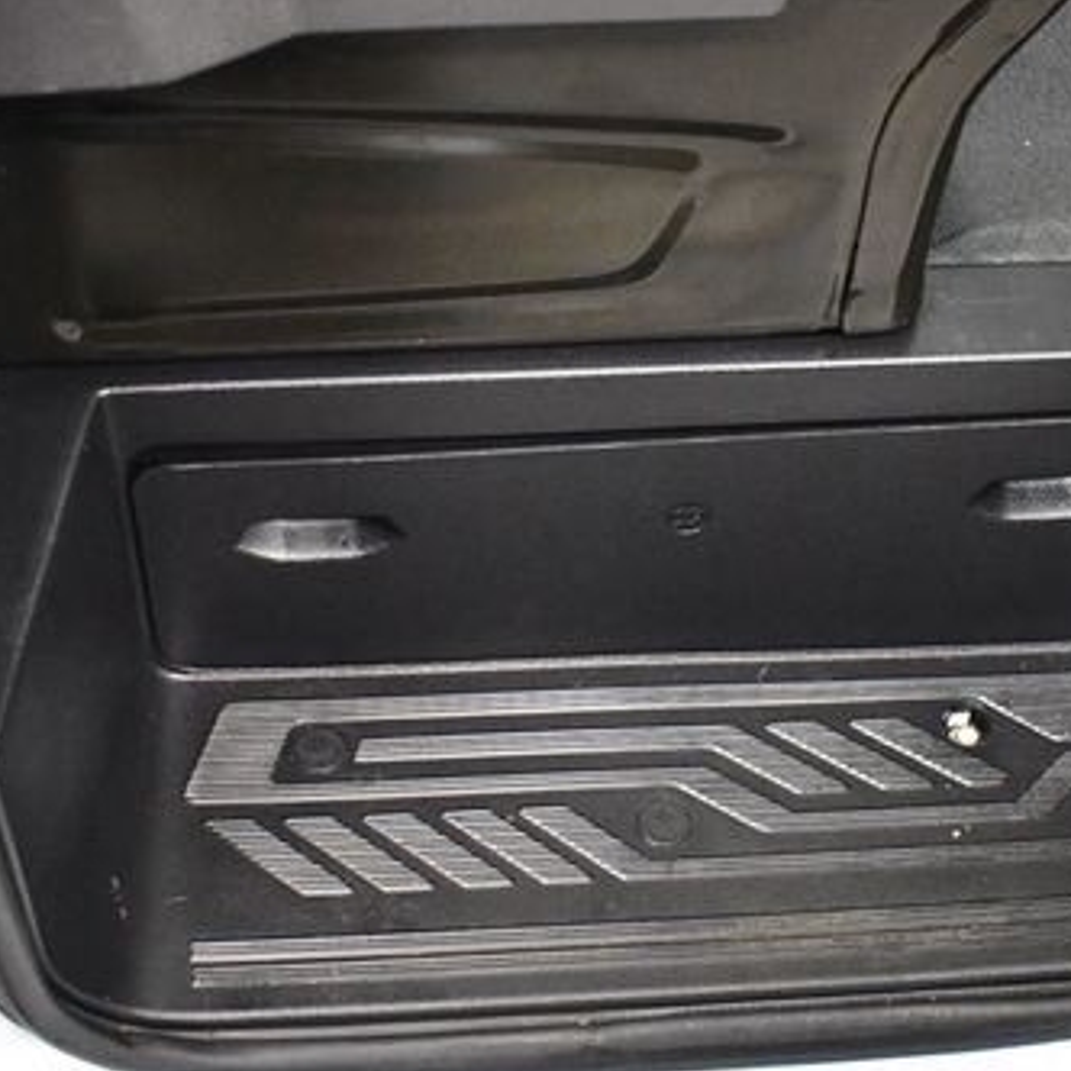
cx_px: 703
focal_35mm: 59
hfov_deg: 28.9
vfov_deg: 29.0
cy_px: 603
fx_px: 2065
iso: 5600
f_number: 3.5
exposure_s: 1/60
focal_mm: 18
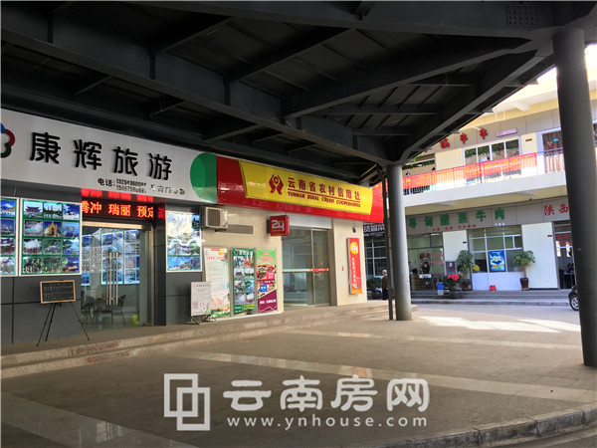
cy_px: 224
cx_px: 298
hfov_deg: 61.7
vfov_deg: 48.2
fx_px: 500
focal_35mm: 29
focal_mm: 4.15
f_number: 2.2
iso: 32
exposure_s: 1/100
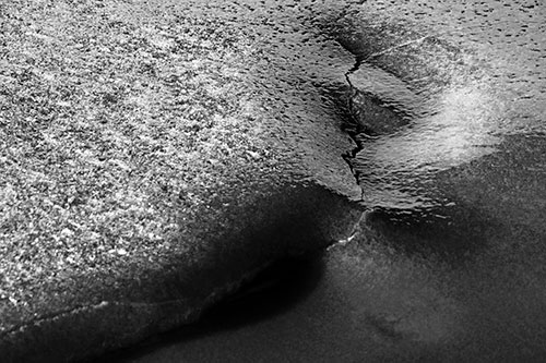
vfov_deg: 9.3
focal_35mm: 147
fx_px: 2229
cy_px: 182
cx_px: 273
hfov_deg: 14.0
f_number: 7.1
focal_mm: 98
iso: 64
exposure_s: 1/200
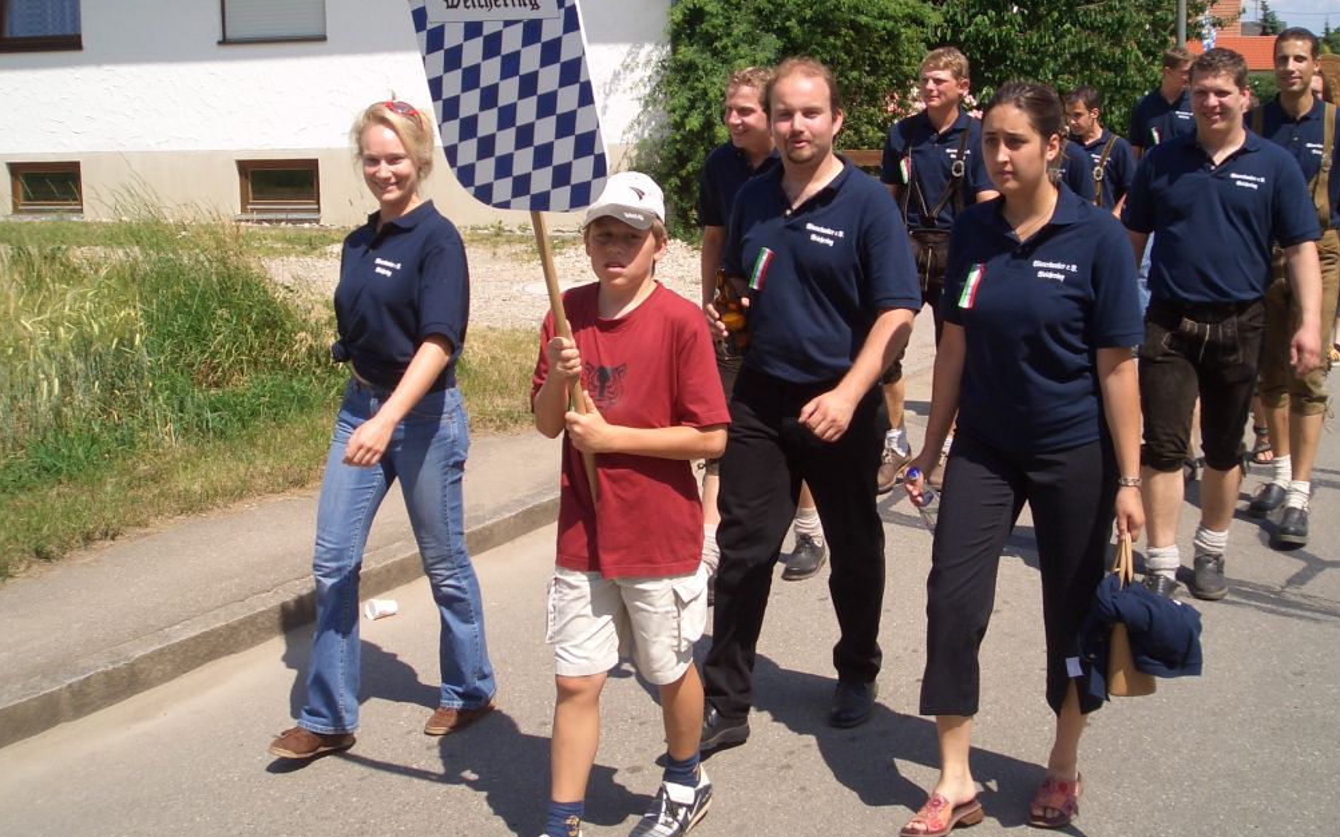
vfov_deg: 32.7
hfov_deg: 50.4
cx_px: 682
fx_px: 1424
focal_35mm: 39
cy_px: 353
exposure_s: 1/500
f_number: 4
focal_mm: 4.8
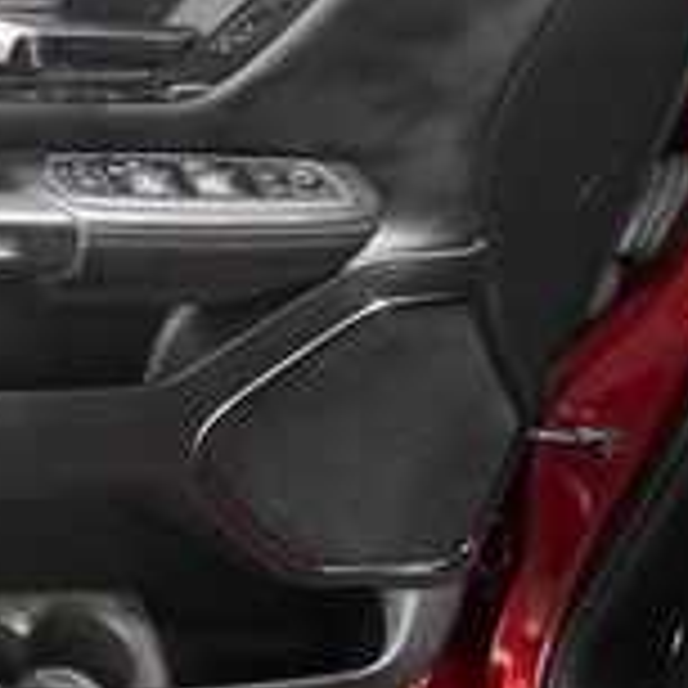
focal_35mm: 40
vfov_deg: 41.4
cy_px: 236
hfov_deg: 33.7
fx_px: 899
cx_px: -144
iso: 3200
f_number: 4.8
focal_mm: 12
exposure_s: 1/100
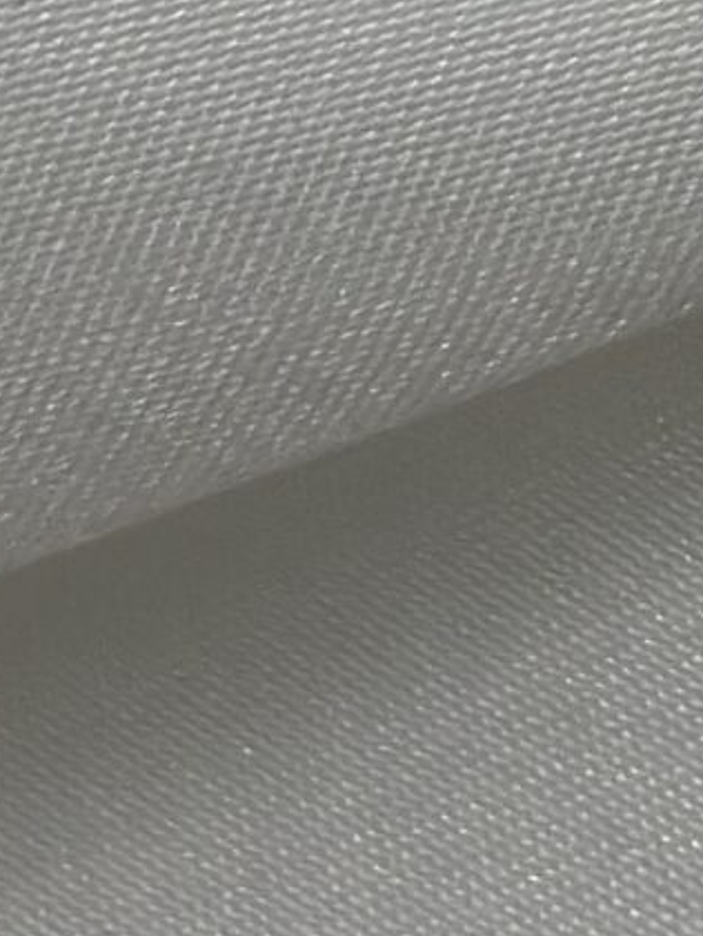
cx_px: 1571
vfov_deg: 6.7
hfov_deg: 5.0
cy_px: -216
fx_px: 7903
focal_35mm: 292
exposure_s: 1/2597
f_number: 1.78
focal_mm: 6.86
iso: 80
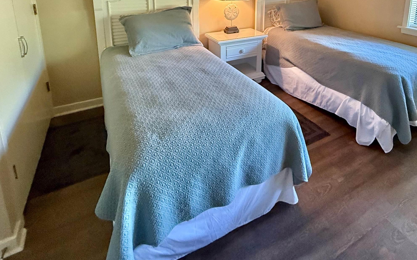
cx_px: 256
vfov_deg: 47.5
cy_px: 25
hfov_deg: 76.0
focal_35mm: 23
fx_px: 261
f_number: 2.2
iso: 500
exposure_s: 1/60
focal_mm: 2.22
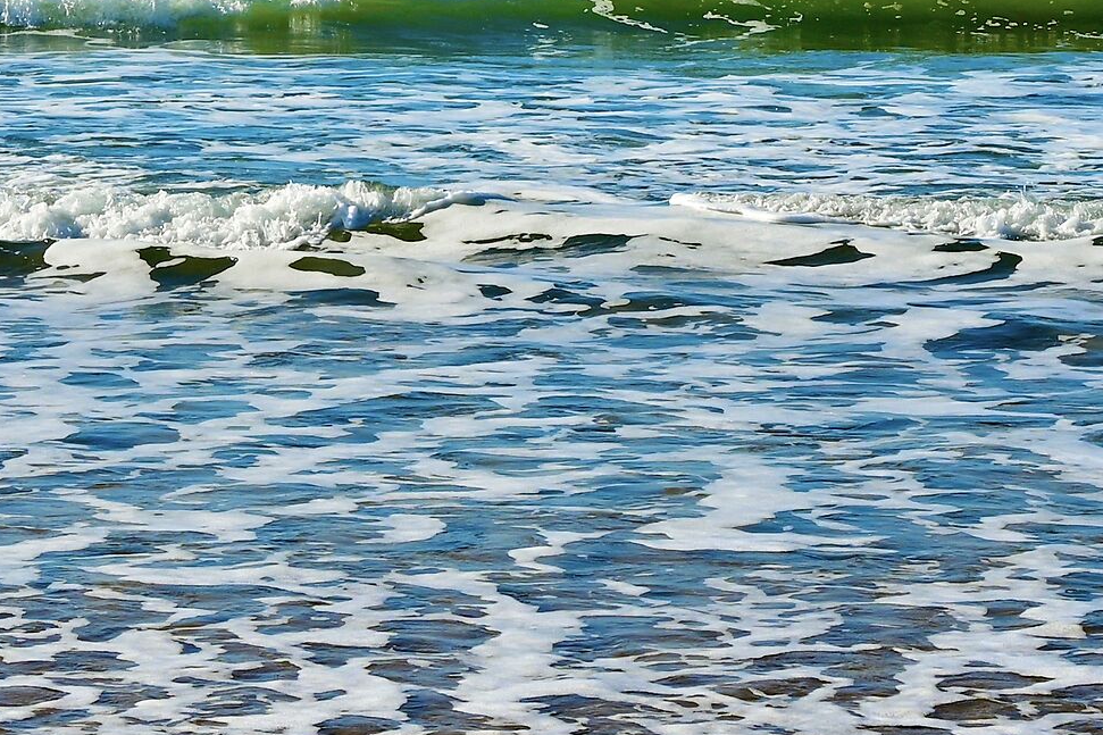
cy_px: 39
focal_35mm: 173
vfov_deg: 7.9
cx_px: 321
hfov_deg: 11.9
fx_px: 5299
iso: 100
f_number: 10
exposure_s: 1/400
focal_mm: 47
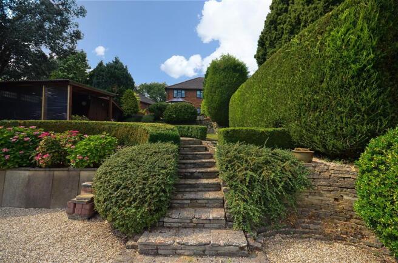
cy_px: 132
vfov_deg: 77.0
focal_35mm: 15
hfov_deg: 100.5
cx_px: 199
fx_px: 165
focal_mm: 10
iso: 200
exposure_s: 1/320
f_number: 9
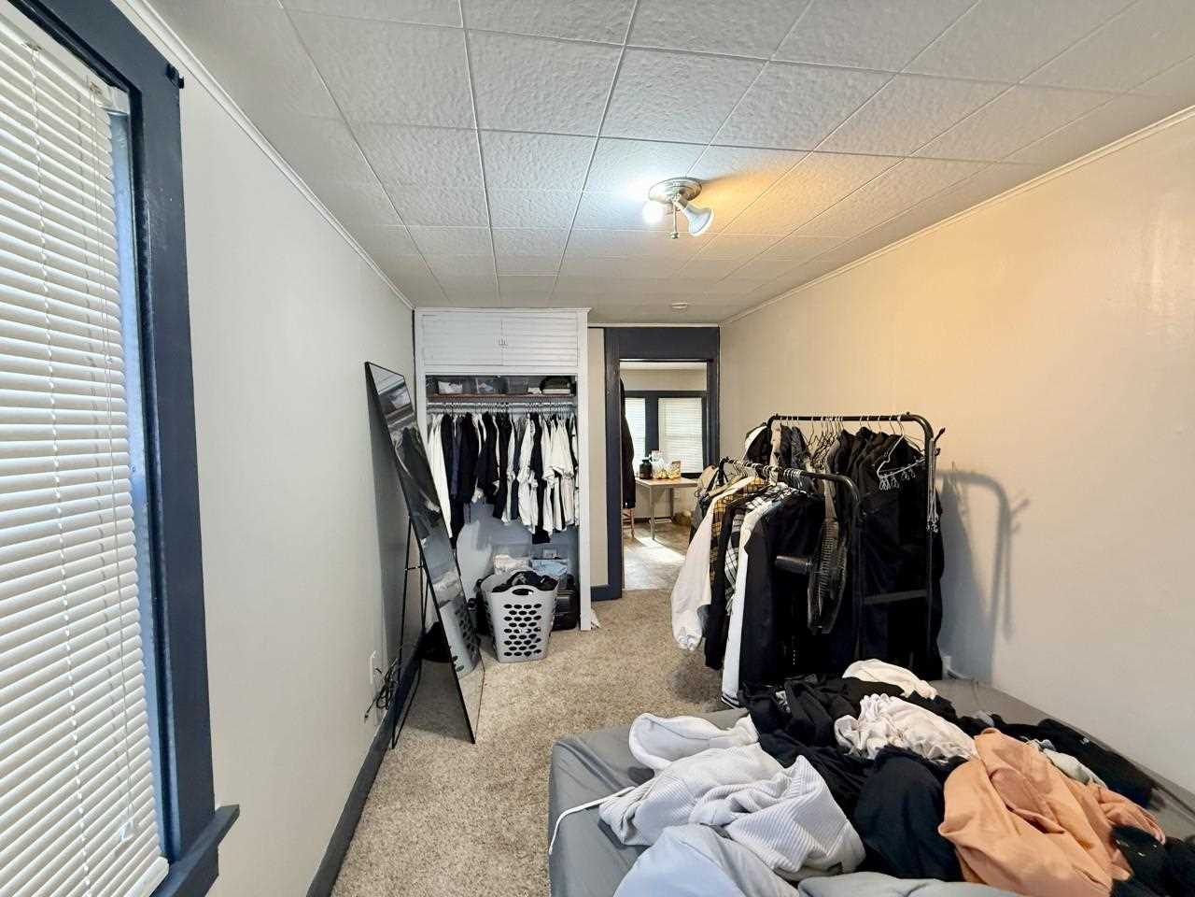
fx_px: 483
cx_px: 598
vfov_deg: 85.7
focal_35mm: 14
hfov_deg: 102.1
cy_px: 448
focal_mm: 2.22
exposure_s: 1/60
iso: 320
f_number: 2.2
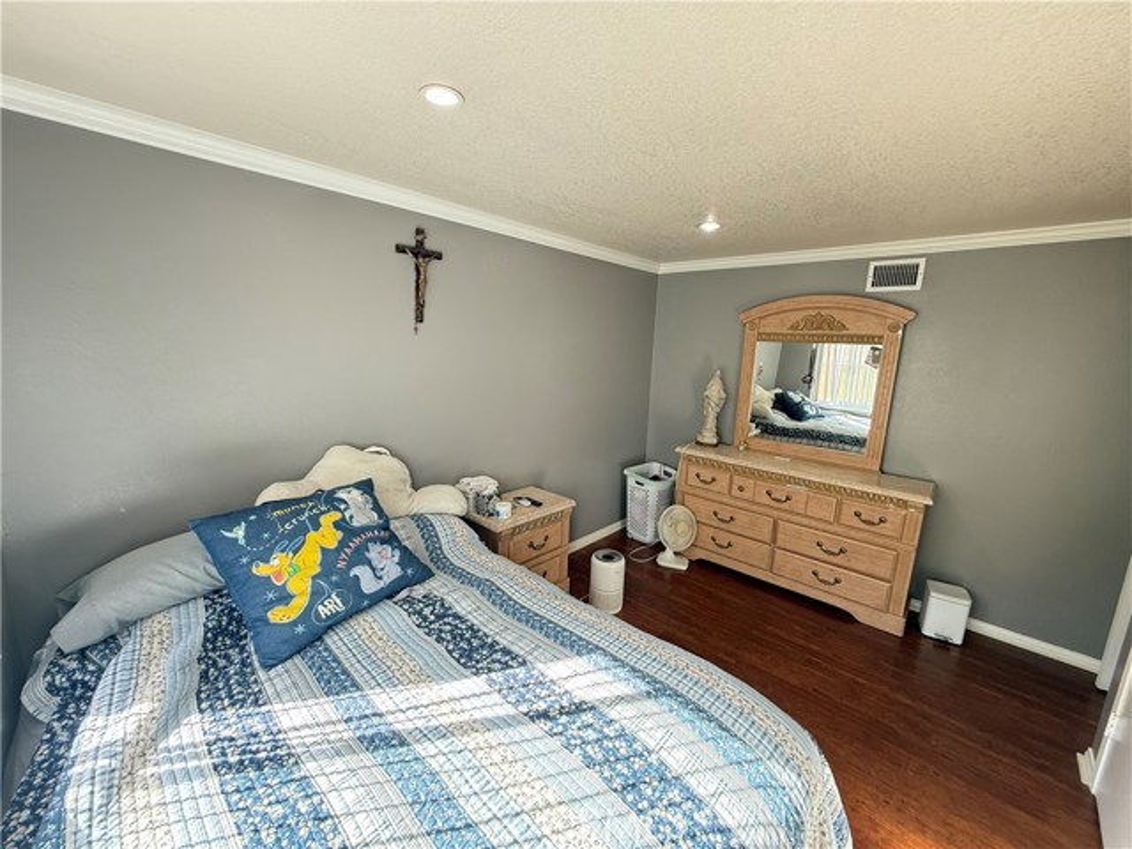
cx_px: 566
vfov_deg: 85.7
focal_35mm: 14
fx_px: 458
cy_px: 424
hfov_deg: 102.1
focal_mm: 2.22
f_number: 2.2
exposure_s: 1/99
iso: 250
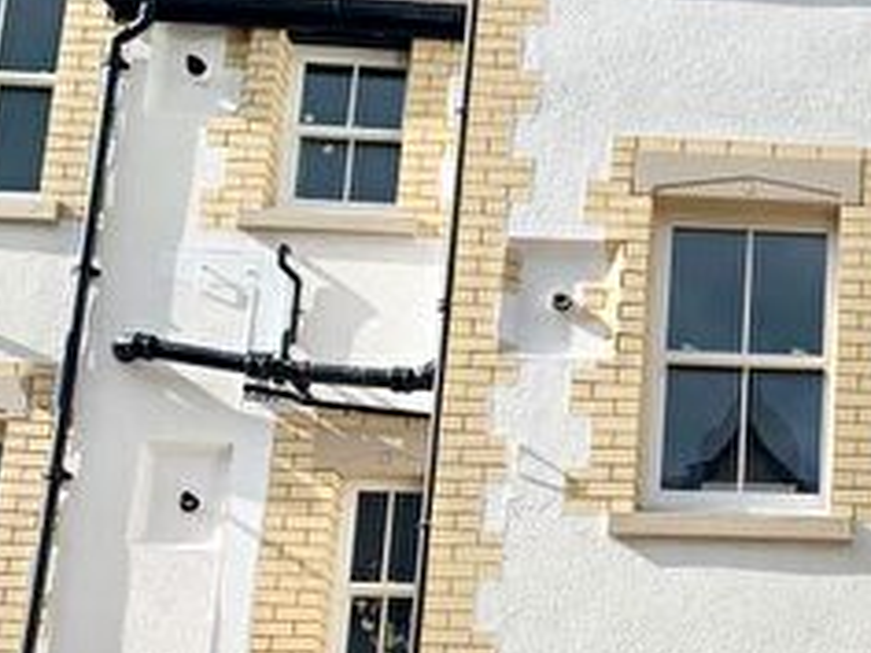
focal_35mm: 77
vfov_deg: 18.8
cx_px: 1085
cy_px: 585
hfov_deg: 22.9
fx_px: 1937
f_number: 1.8
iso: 25
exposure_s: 1/2681
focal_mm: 4.25
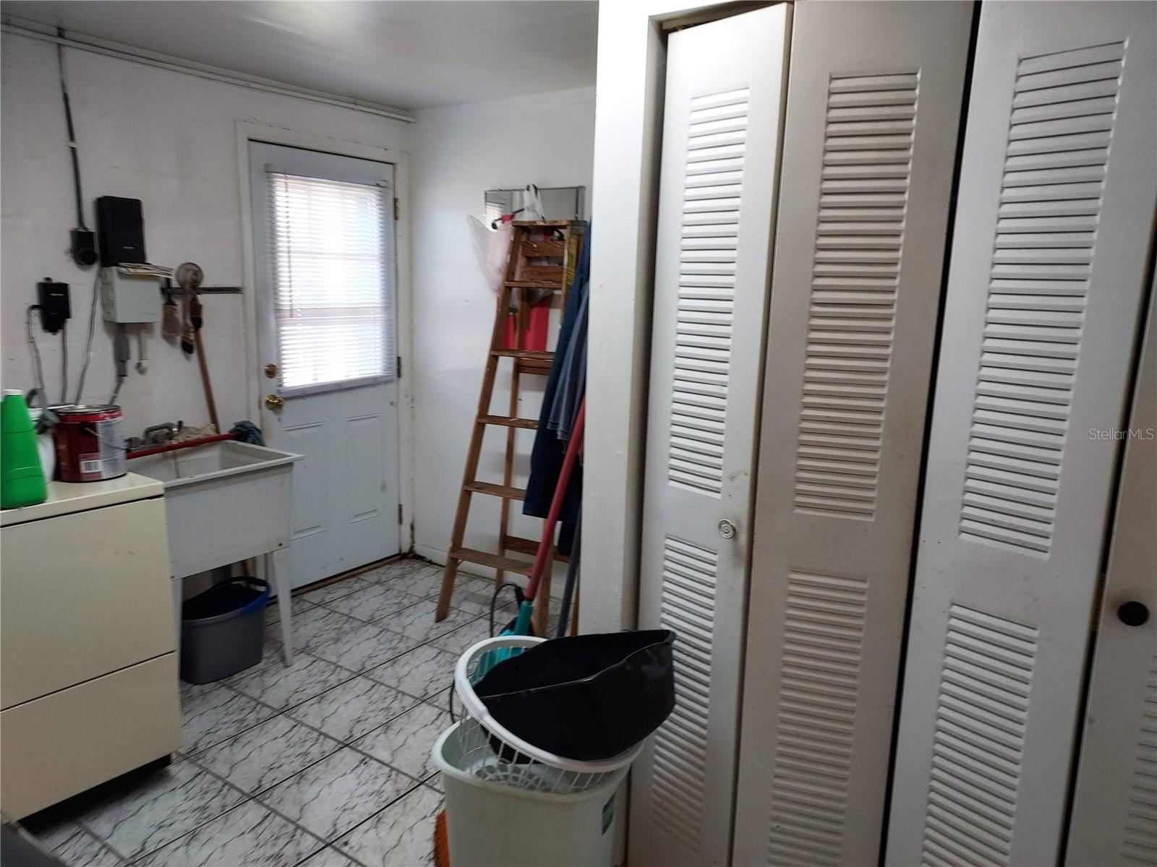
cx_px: 578
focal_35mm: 24
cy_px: 434
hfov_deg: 71.6
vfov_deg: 56.8
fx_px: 802
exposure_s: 1/60
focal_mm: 4.6
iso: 160
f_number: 1.8
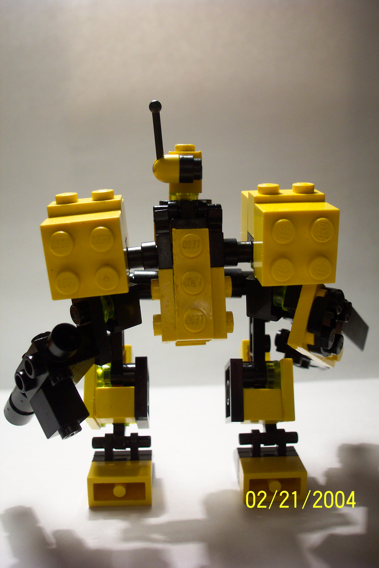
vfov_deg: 54.4
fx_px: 553
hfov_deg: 37.9
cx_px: 190
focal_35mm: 35
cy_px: 284
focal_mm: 7.5
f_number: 2.8
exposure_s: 1/45
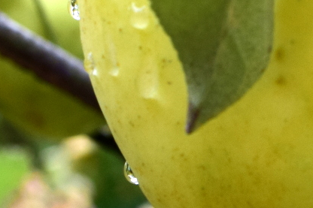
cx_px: 245
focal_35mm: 101
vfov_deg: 13.5
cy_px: 167
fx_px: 877
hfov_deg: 20.0
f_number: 9
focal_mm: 35
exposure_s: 1/125
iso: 400
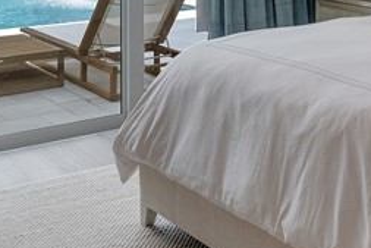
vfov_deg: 12.6
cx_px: 412
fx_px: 1062
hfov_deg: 19.0
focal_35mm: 103
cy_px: -138
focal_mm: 16
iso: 320
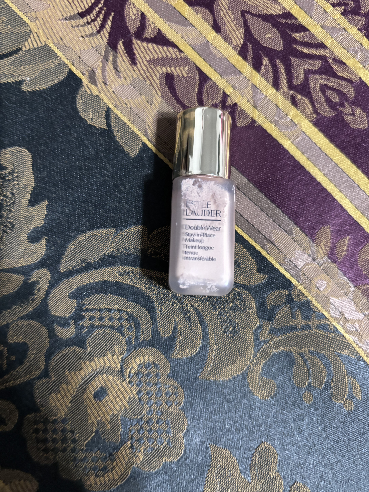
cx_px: 184
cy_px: 246
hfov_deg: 53.1
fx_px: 370
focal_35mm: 26
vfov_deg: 67.3
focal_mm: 5.96
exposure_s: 1/40
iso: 640
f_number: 1.6
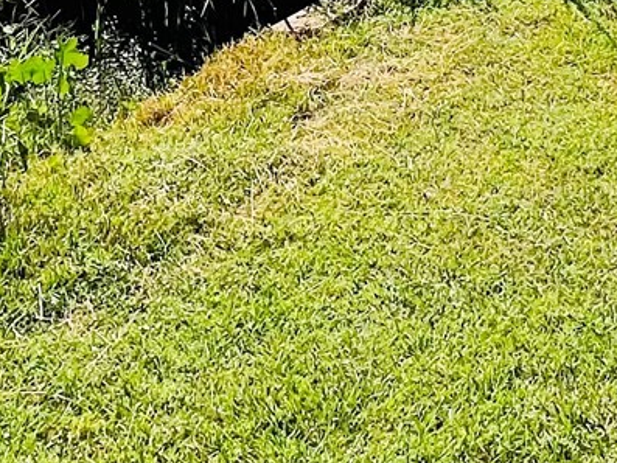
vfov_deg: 19.4
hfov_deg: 28.8
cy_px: -218
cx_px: 409
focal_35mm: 67
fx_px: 1195
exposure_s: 1/2950
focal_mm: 1.57
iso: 32
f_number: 1.8
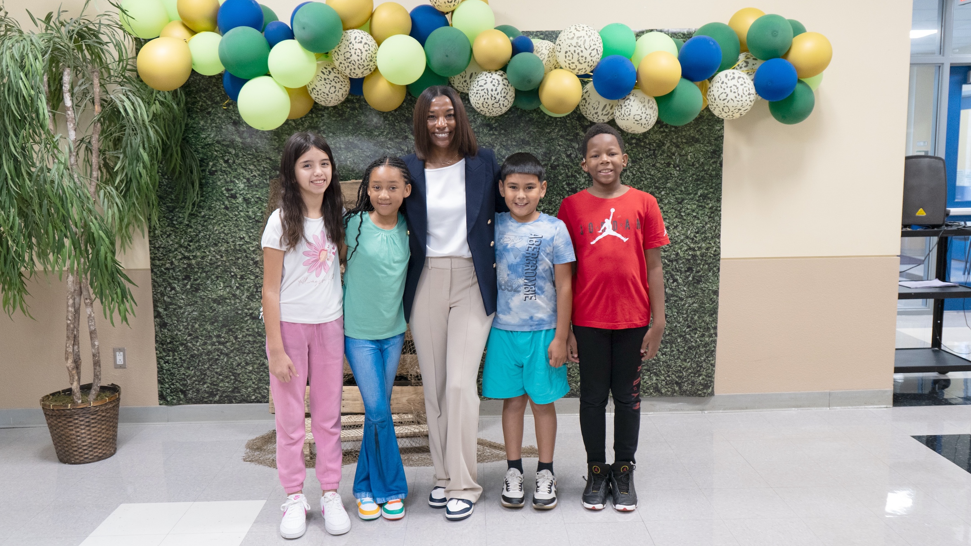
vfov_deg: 37.8
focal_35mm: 31
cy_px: 279
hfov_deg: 62.6
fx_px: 798
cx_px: 491
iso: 2500
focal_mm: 29
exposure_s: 1/160
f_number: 4
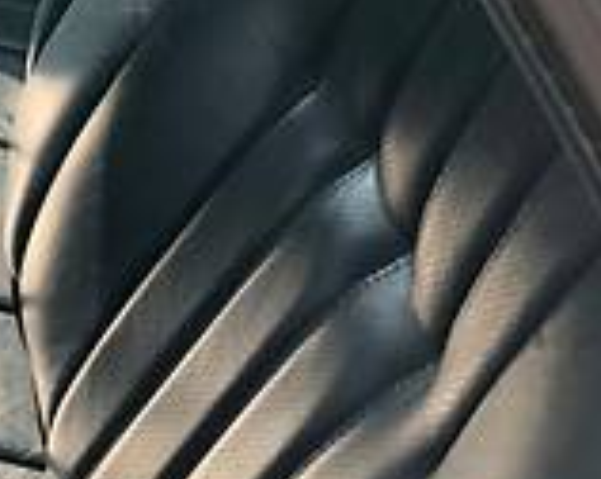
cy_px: 91
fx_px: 1848
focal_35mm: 104
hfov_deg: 17.4
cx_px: -179
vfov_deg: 14.7
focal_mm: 4
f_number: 1.8
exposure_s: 1/276
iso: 20
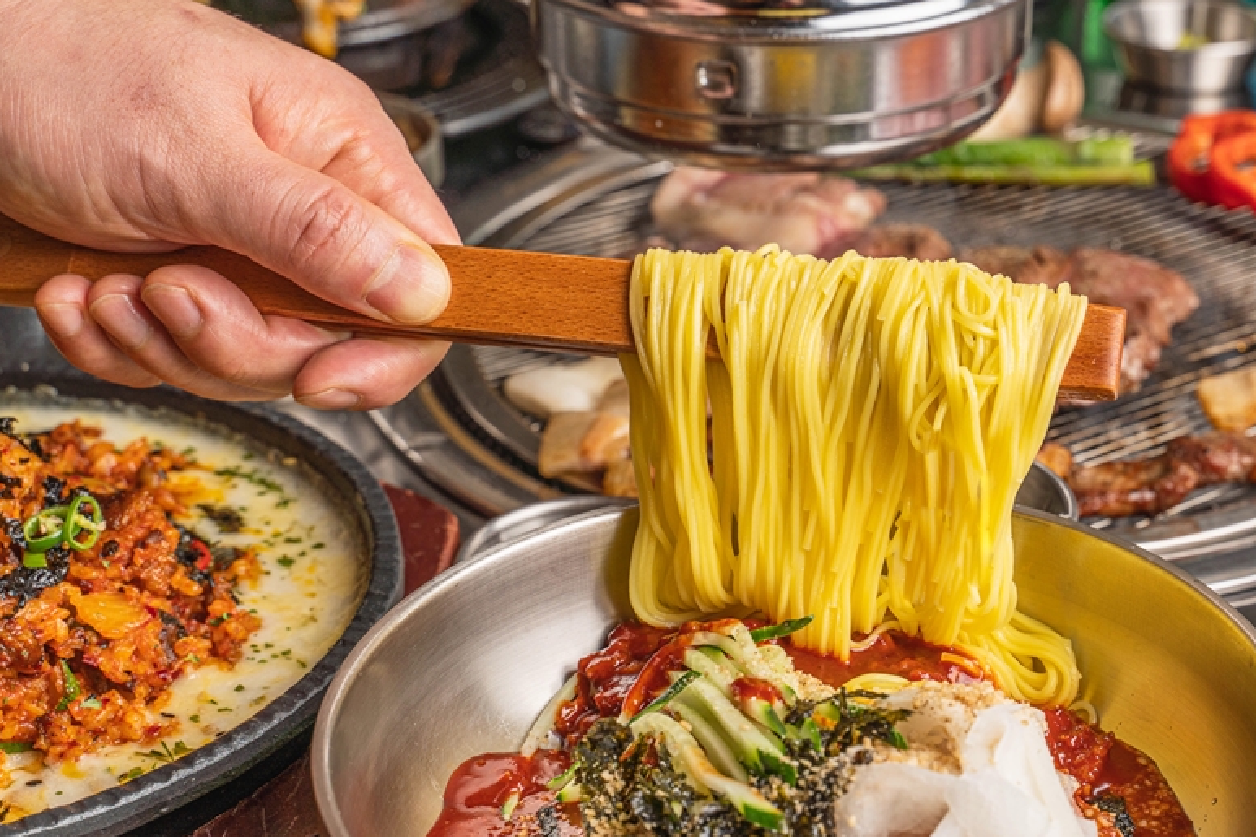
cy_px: 437
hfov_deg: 27.5
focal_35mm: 73
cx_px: 882
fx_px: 2546
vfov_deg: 18.7
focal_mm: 47
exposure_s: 1/125
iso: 100
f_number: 7.1
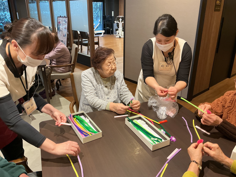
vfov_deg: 48.2
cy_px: 88
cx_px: 118
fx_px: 198
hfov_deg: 61.7
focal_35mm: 29
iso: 160
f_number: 1.8
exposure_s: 1/60
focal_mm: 3
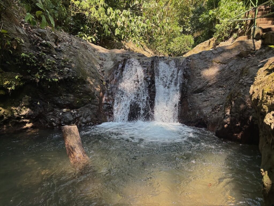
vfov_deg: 53.1
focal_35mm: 26
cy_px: 103
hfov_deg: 67.3
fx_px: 206
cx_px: 137
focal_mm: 5.96
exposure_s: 1/435
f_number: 1.6
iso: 50
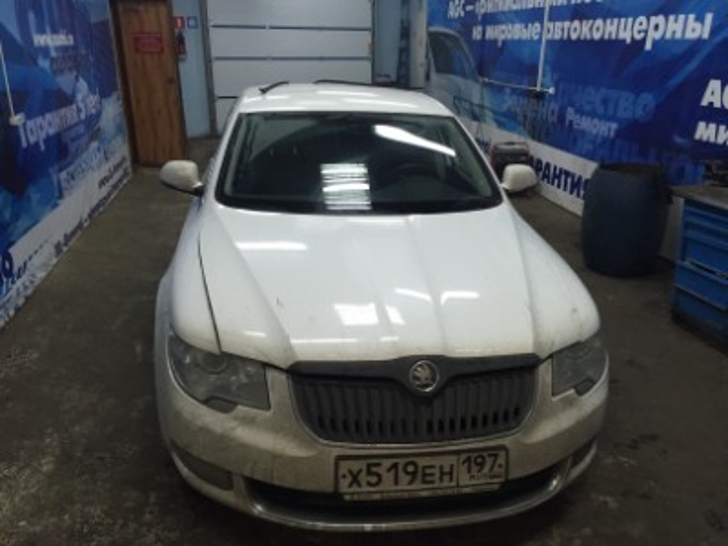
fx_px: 610
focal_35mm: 29
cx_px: 364
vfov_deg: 48.2
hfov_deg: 61.7
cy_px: 273
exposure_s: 1/33
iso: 64
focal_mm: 4.15
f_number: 2.2
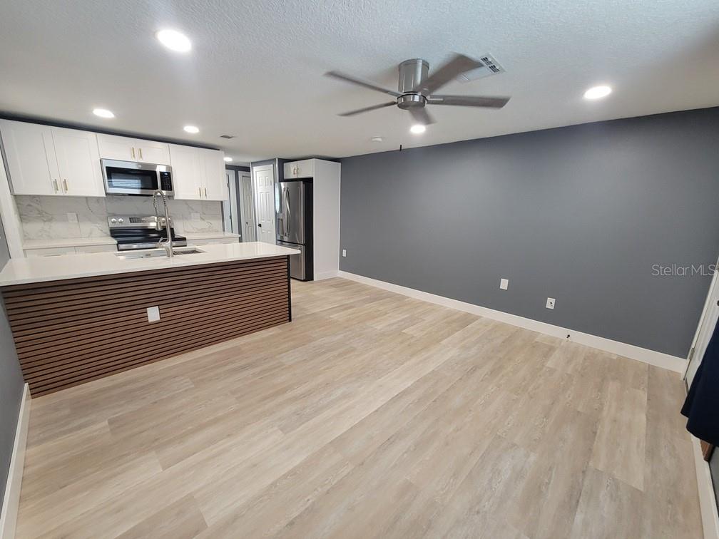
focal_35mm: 13
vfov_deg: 89.9
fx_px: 270
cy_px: 270
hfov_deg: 106.2
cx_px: 360
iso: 250
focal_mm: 2.2
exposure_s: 1/55
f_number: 2.2
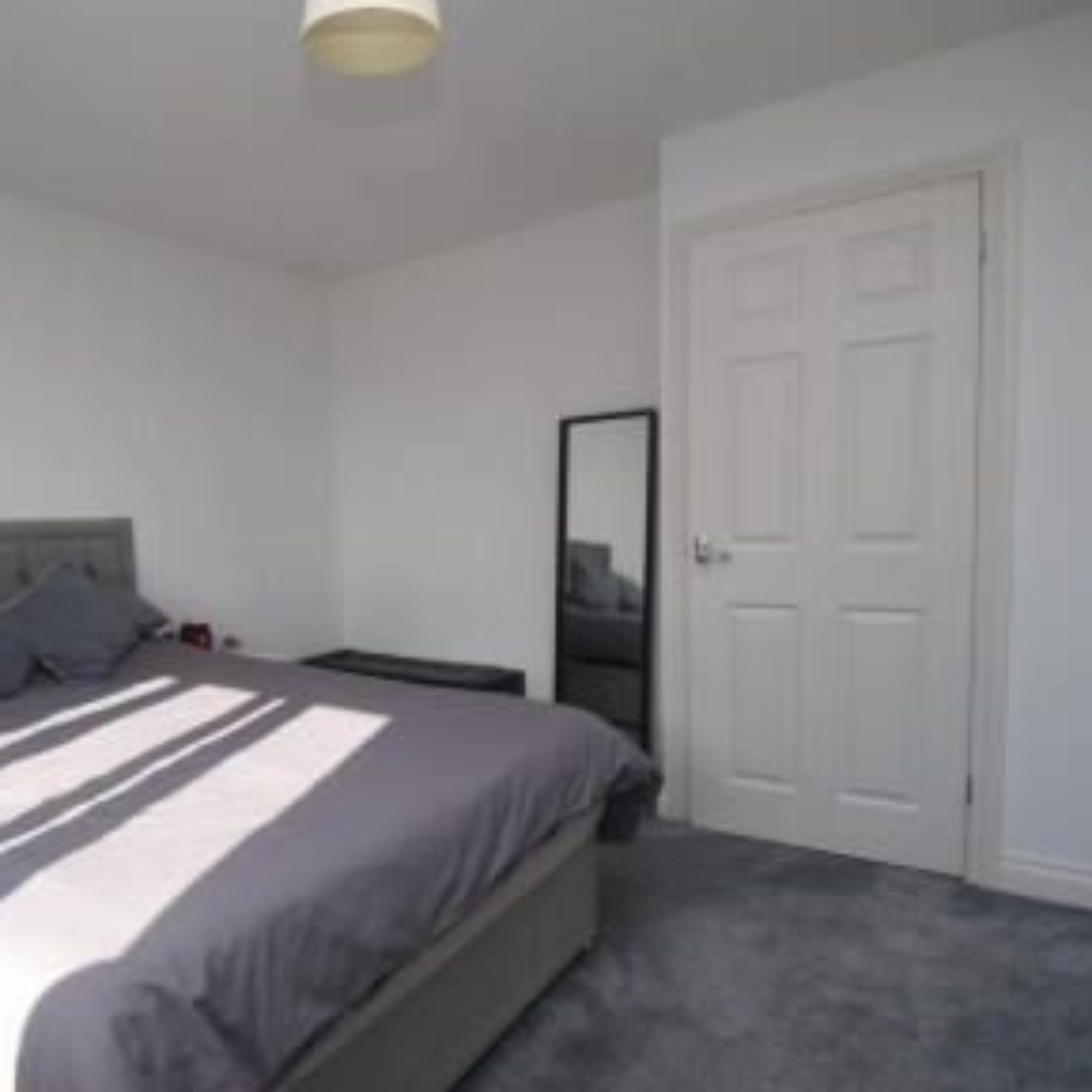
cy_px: 588
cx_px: 336
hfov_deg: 69.4
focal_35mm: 21
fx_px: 749
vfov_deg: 72.0
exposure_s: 1/200
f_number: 7.1
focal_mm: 10
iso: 400
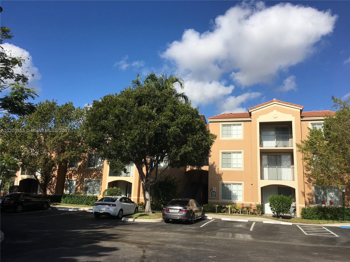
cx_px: 175
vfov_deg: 48.2
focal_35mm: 29
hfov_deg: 61.7
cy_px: 131
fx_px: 293
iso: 25
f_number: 2.2
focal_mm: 4.15
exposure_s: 1/2137
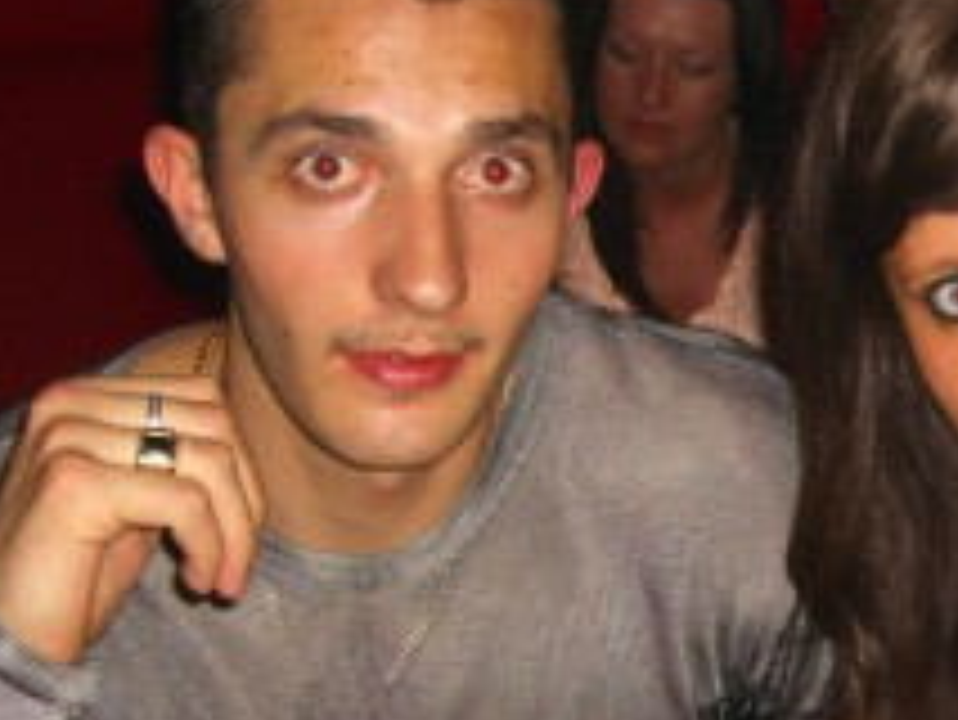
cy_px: 666
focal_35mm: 107
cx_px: 1021
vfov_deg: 13.7
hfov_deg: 17.8
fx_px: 2963
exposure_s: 1/60
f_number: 2.8
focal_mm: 7.9
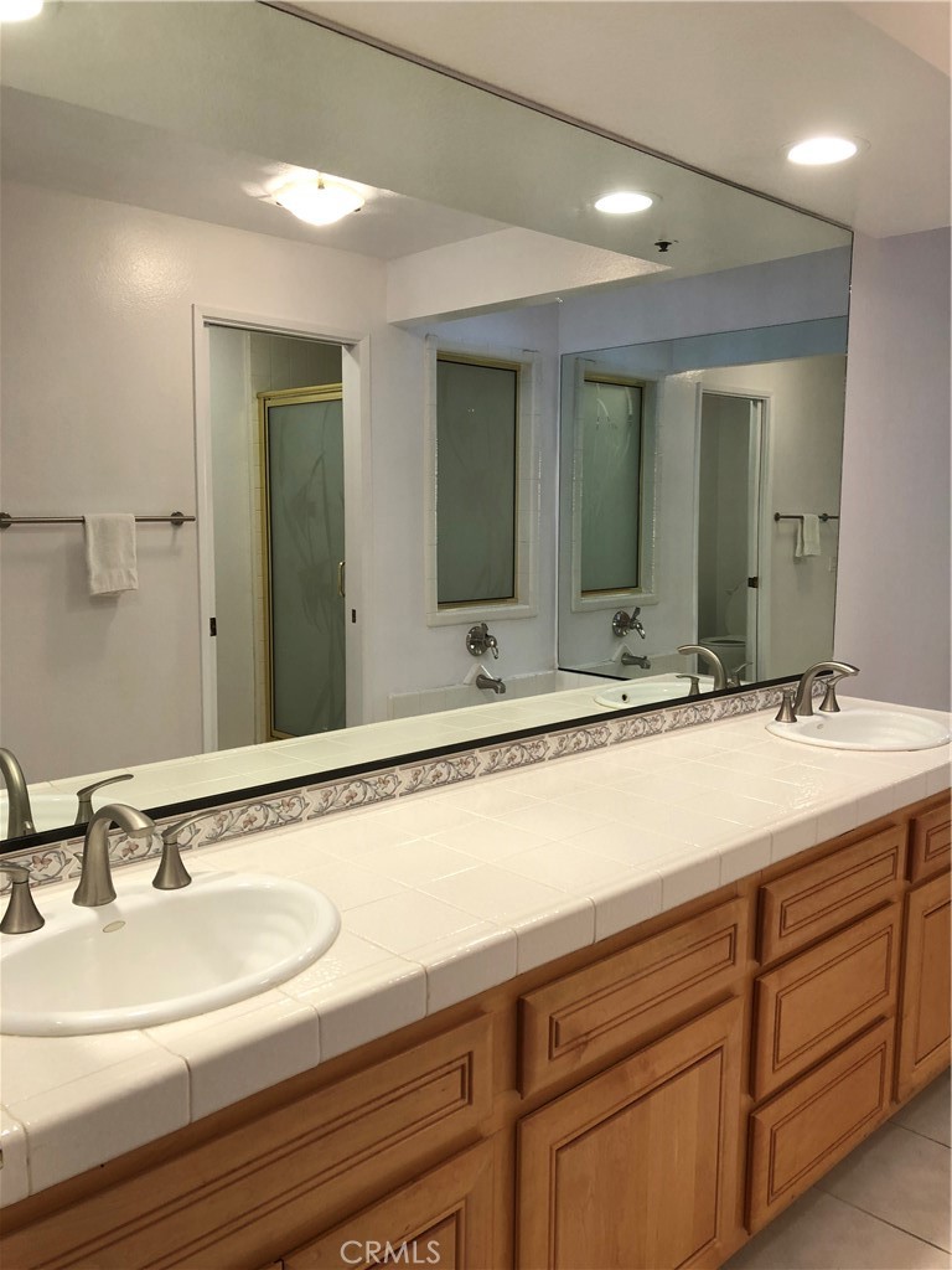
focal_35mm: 29
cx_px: 476
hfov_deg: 48.2
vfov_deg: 61.7
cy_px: 635
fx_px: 1063
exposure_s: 1/40
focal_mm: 3.99
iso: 20
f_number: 1.8
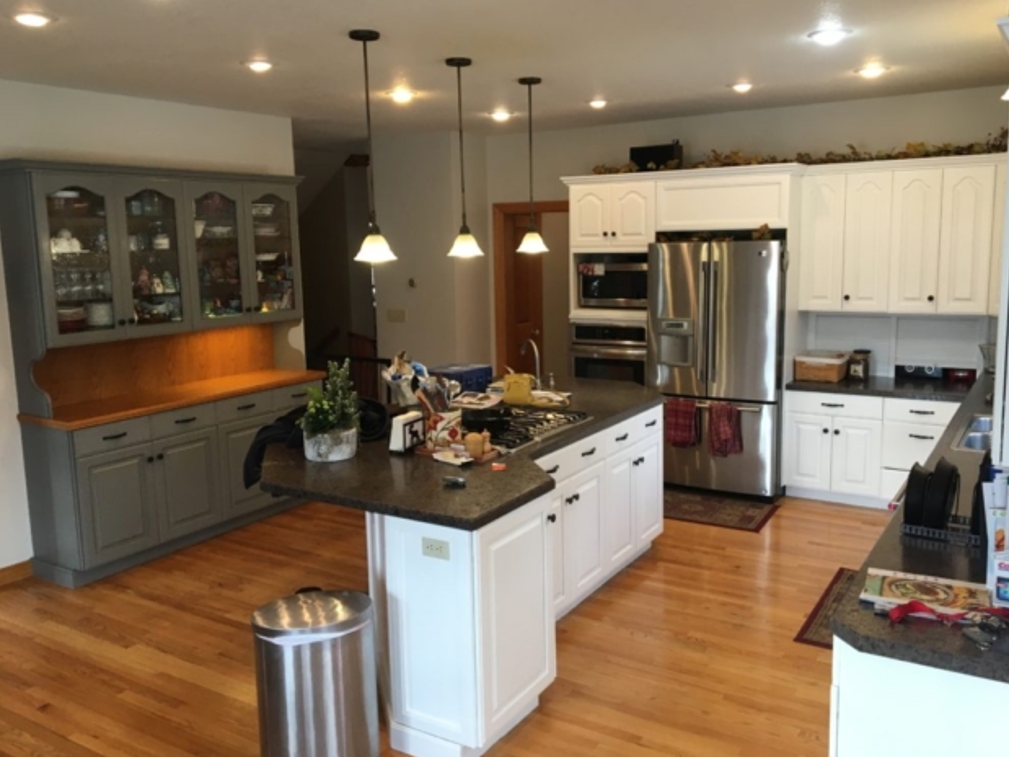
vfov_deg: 46.8
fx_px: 874
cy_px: 374
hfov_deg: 60.0
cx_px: 505
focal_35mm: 30
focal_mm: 4.15
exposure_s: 1/30
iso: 32
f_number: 2.2
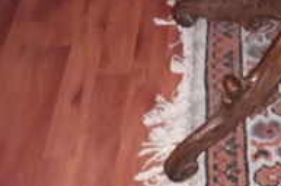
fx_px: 545
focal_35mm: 70
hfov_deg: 26.2
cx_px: 325
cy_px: -42
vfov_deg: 18.3
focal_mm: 3.6
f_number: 1.9
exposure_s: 1/25
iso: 200
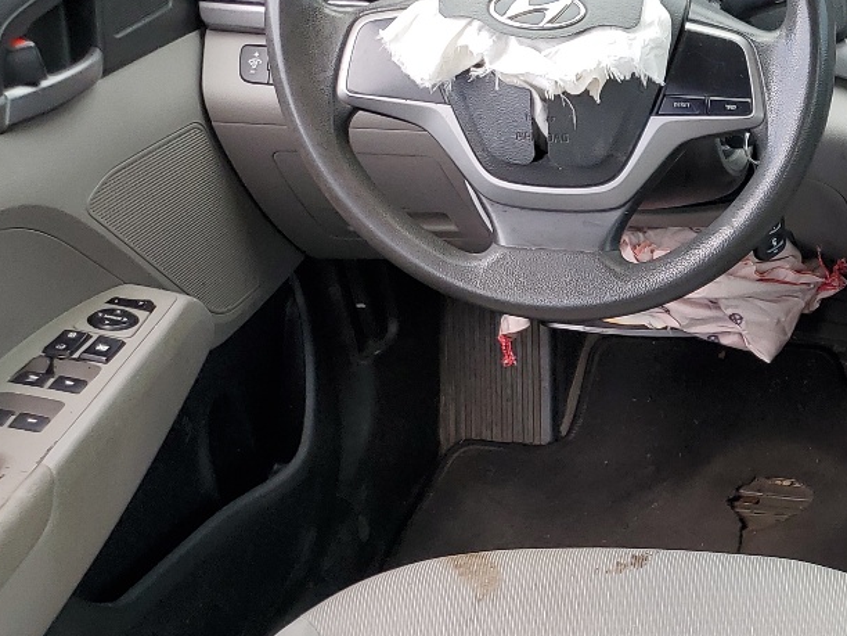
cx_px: 1044
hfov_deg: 25.4
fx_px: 1664
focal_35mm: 68
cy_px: 546
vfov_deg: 21.2
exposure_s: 1/204
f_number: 1.5
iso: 50
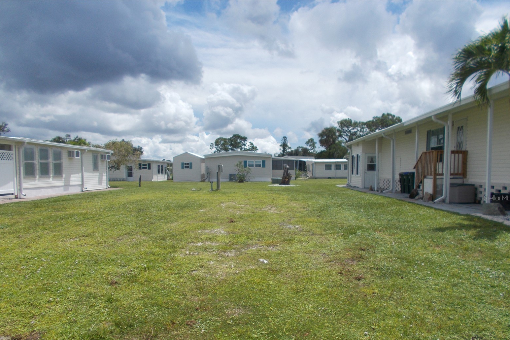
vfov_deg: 46.2
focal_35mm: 28
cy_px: 198
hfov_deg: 65.5
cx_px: 251
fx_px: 397
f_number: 8
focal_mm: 4.6
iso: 80
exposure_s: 1/250
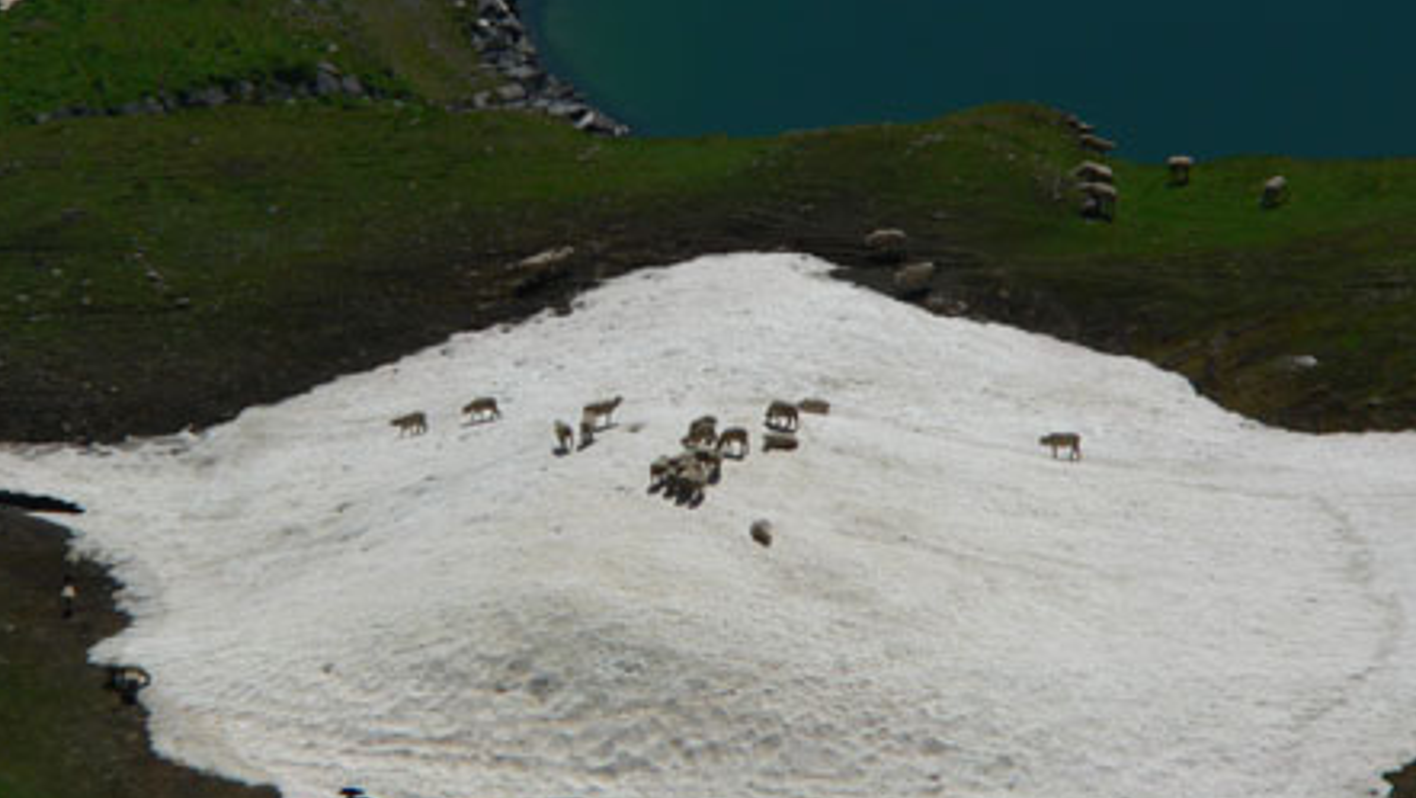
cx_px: 705
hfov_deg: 4.5
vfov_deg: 2.5
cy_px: 410
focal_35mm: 479
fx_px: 17991
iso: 80
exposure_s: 1/1300
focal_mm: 72
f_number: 5.6
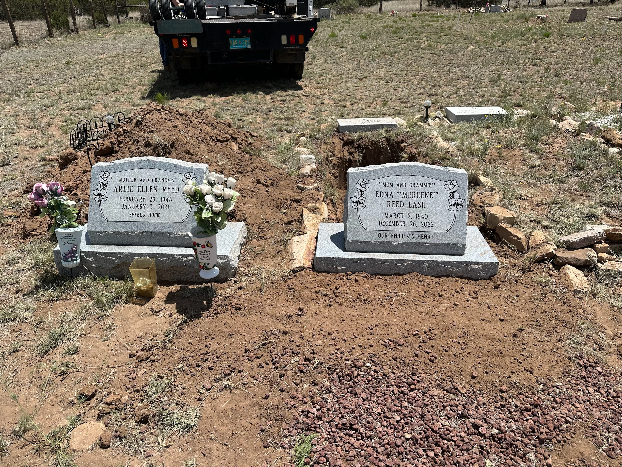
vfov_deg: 56.8
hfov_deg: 71.6
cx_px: 311
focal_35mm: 24
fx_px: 431
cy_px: 234
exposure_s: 1/5000
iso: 80
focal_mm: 6.86
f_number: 1.78
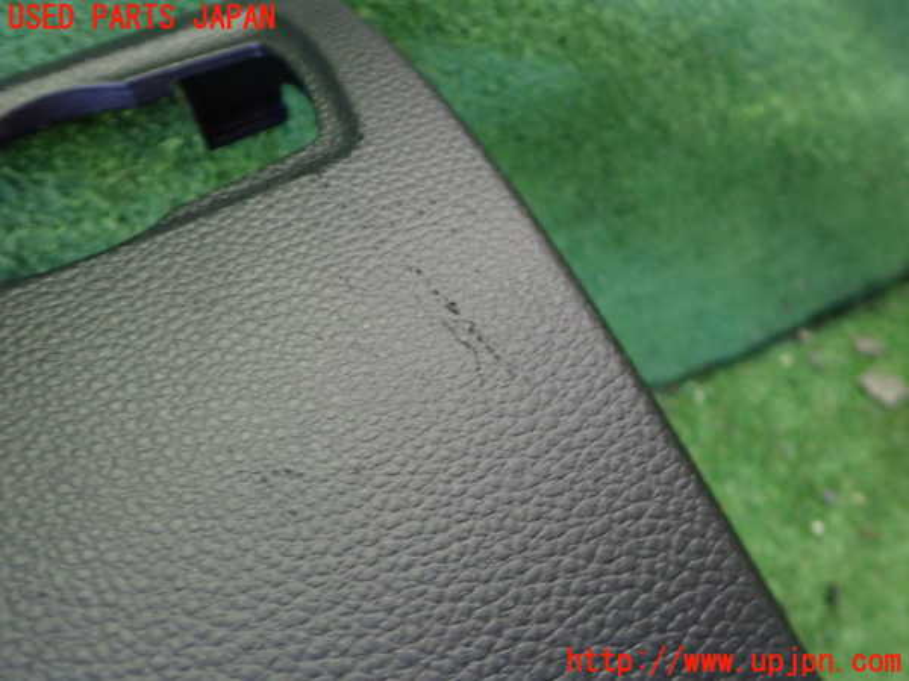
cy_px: 340
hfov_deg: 60.0
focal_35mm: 30
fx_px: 788
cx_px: 454
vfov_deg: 46.8
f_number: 2.3
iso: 800
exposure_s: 1/30
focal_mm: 5.4
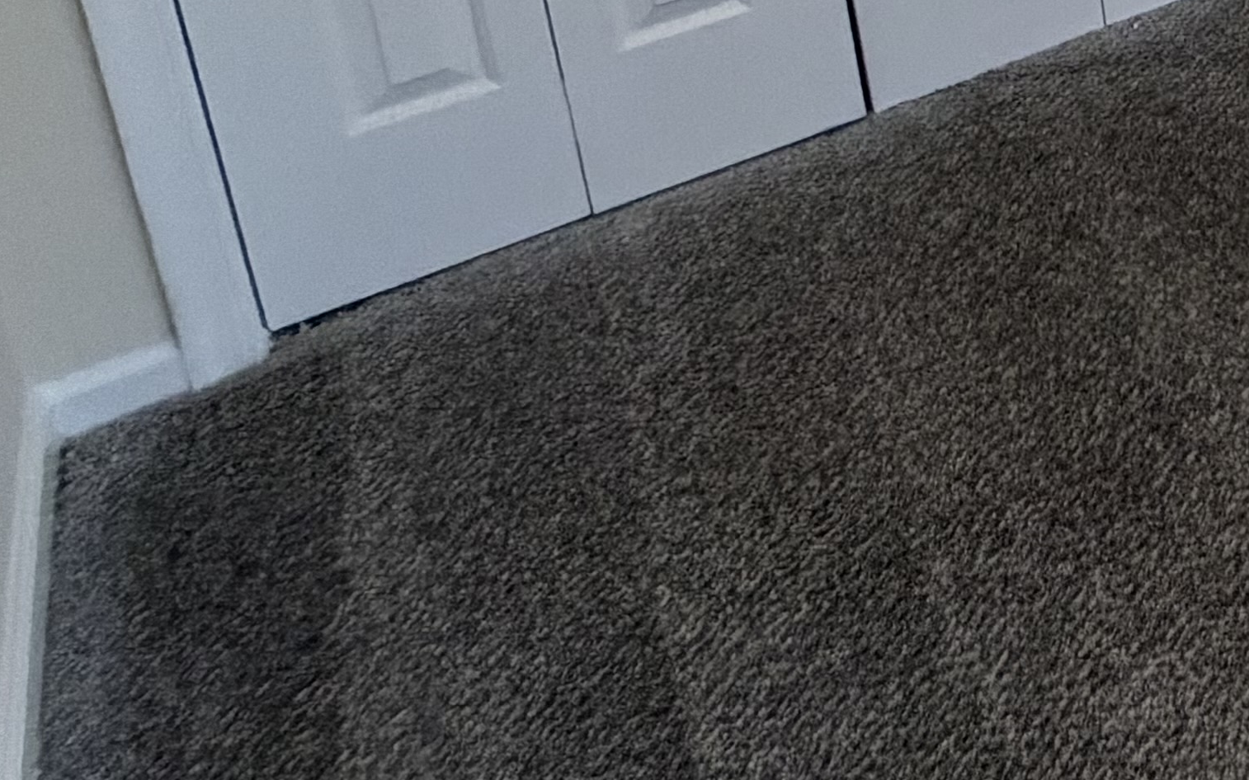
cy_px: -616
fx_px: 1906
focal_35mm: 56
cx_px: 2141
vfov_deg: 18.3
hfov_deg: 23.2
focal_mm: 2.22
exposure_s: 1/60
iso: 320
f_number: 2.2
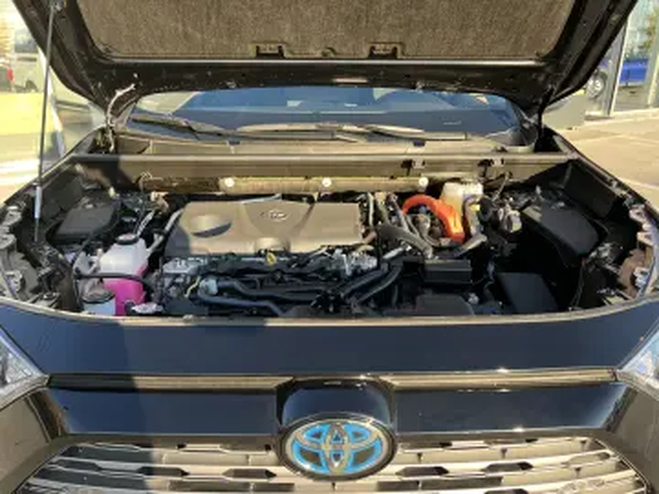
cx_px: 330
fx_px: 495
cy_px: 247
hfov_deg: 67.3
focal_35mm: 26
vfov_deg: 53.1
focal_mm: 5.7
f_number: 1.5
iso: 50
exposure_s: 1/295
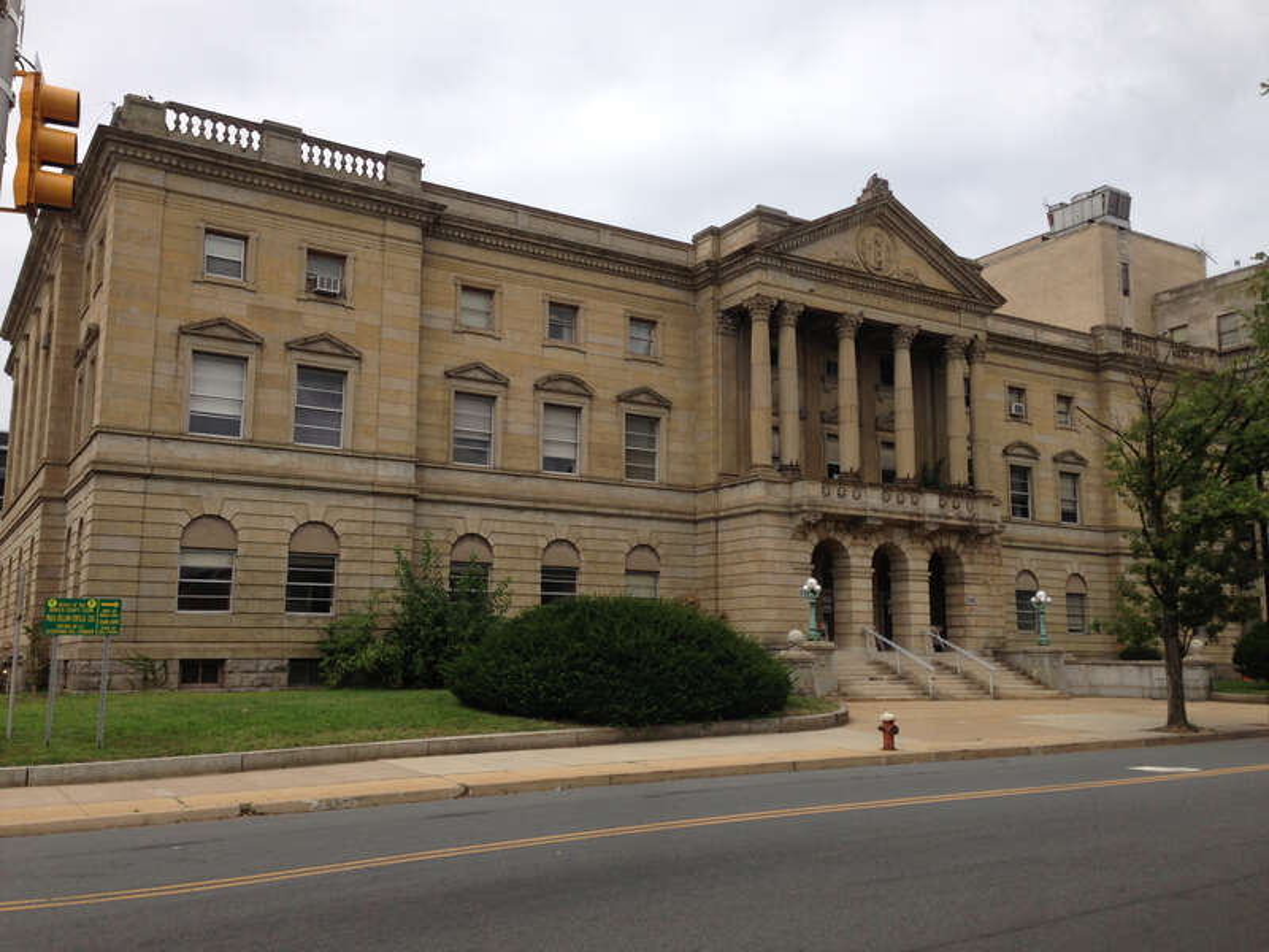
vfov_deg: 42.9
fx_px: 1210
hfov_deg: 55.4
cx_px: 634
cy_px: 476
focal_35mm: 33
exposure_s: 1/1506
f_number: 2.4
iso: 50
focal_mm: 4.13
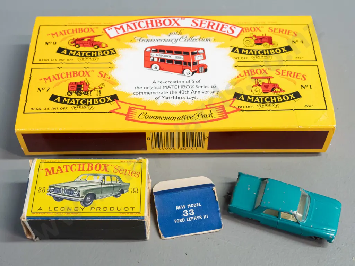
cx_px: 178
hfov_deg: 39.7
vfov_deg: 30.3
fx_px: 492
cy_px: 133
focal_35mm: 48
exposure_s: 1/80
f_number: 5.6
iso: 3200
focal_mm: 24
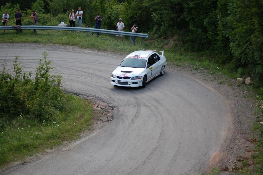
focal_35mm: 82
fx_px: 602
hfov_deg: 24.6
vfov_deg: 16.5
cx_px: 132
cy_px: 88
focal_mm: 55
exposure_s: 1/500
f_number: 4
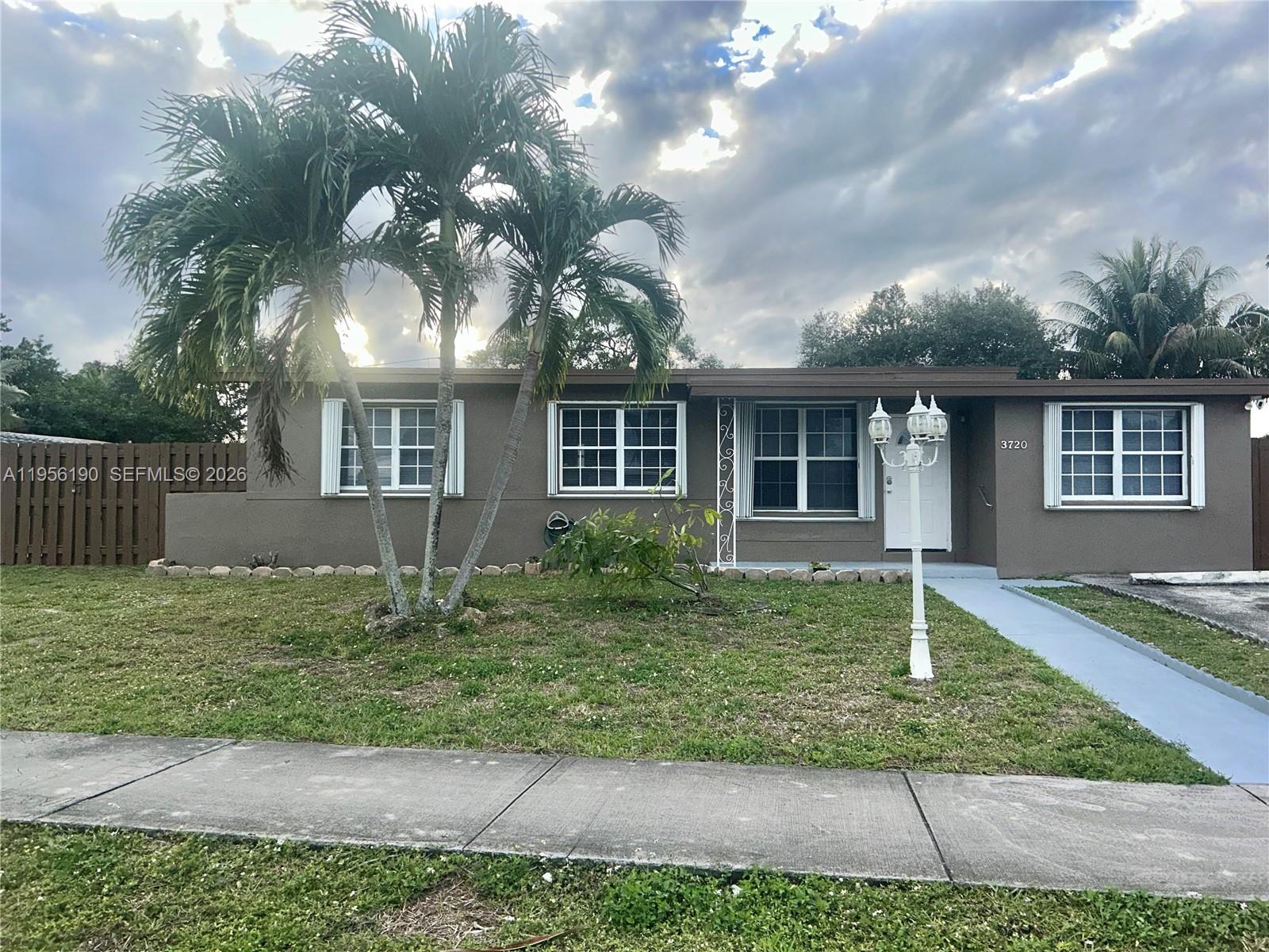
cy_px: 476
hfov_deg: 67.3
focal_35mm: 26
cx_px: 634
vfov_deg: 53.1
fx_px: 953
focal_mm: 5.7
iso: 32
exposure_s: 1/1449
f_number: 1.5
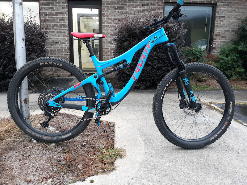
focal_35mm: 28
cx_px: 124
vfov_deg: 49.7
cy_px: 92
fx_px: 200
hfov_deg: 63.4
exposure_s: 1/40
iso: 160
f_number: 1.7
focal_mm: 3.7
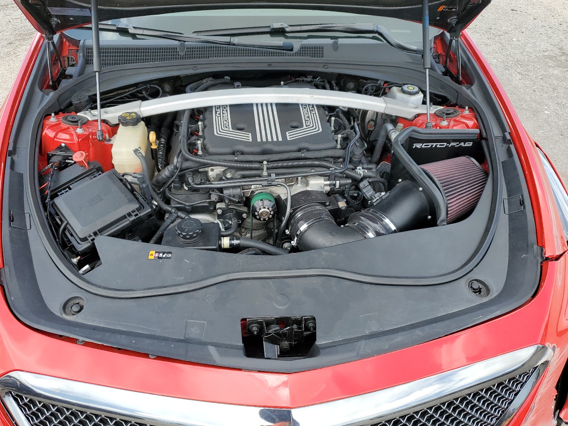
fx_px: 459
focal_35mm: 28
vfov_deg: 49.7
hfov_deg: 63.4
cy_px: 210
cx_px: 270
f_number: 1.5
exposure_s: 1/714
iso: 50
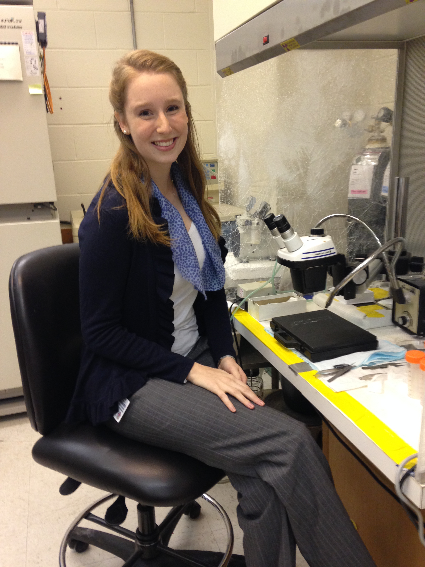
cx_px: 212
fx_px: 540
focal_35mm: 33
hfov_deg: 42.9
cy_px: 284
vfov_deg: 55.4
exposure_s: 1/20
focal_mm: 4.12
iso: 160
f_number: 2.4
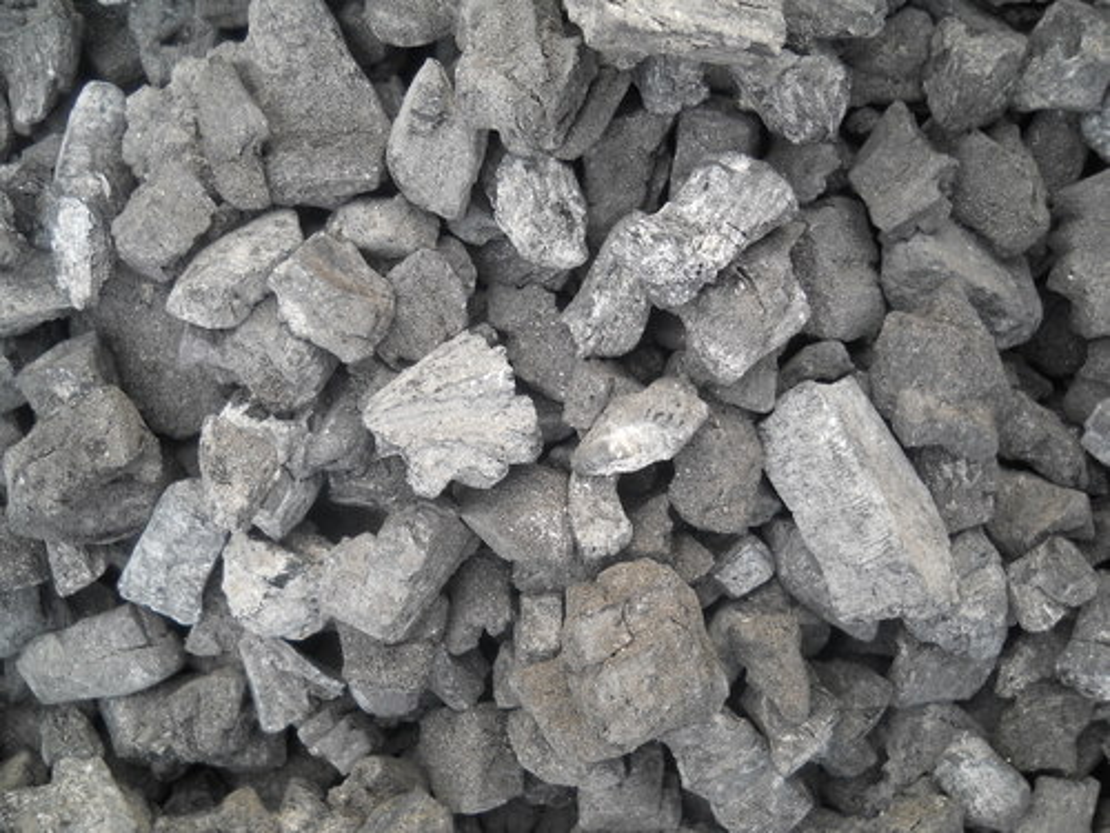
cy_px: 416
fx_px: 1315
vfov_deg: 35.1
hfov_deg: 45.8
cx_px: 555
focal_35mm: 41
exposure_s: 1/40
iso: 80
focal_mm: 6.72
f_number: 3.1
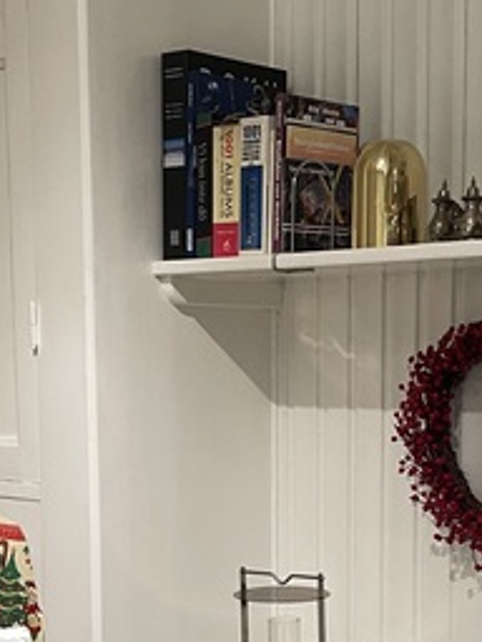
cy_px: 539
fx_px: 1448
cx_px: 296
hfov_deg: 18.9
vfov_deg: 24.5
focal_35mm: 78
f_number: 1.6
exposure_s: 1/50
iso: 160
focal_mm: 4.2
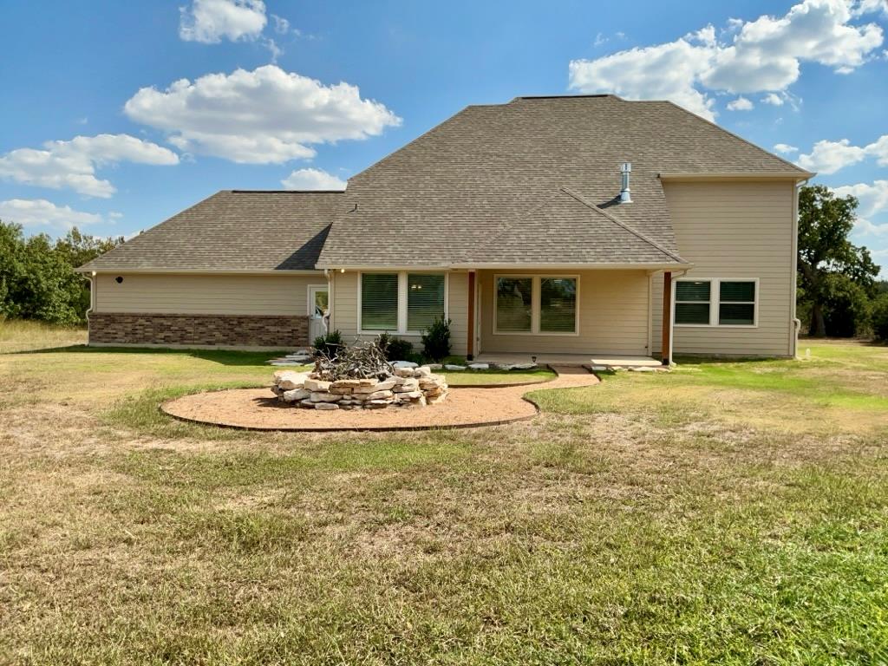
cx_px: 444
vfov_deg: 51.4
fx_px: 693
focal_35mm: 27
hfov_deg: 65.3
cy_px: 333
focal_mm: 3
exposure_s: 1/1848
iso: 25
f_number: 1.8
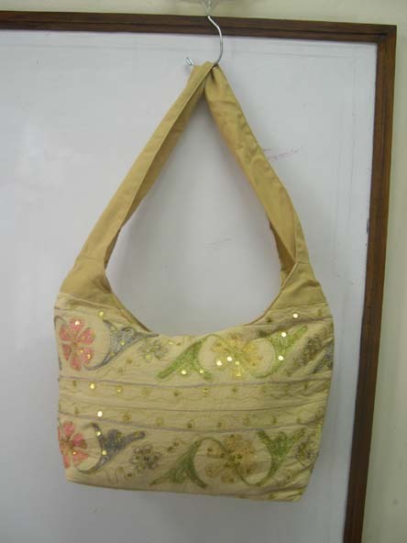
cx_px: 204
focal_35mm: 38
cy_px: 272
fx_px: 596
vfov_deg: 49.0
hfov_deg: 37.7
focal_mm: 8
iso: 100
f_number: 2.8
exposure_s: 1/32.5
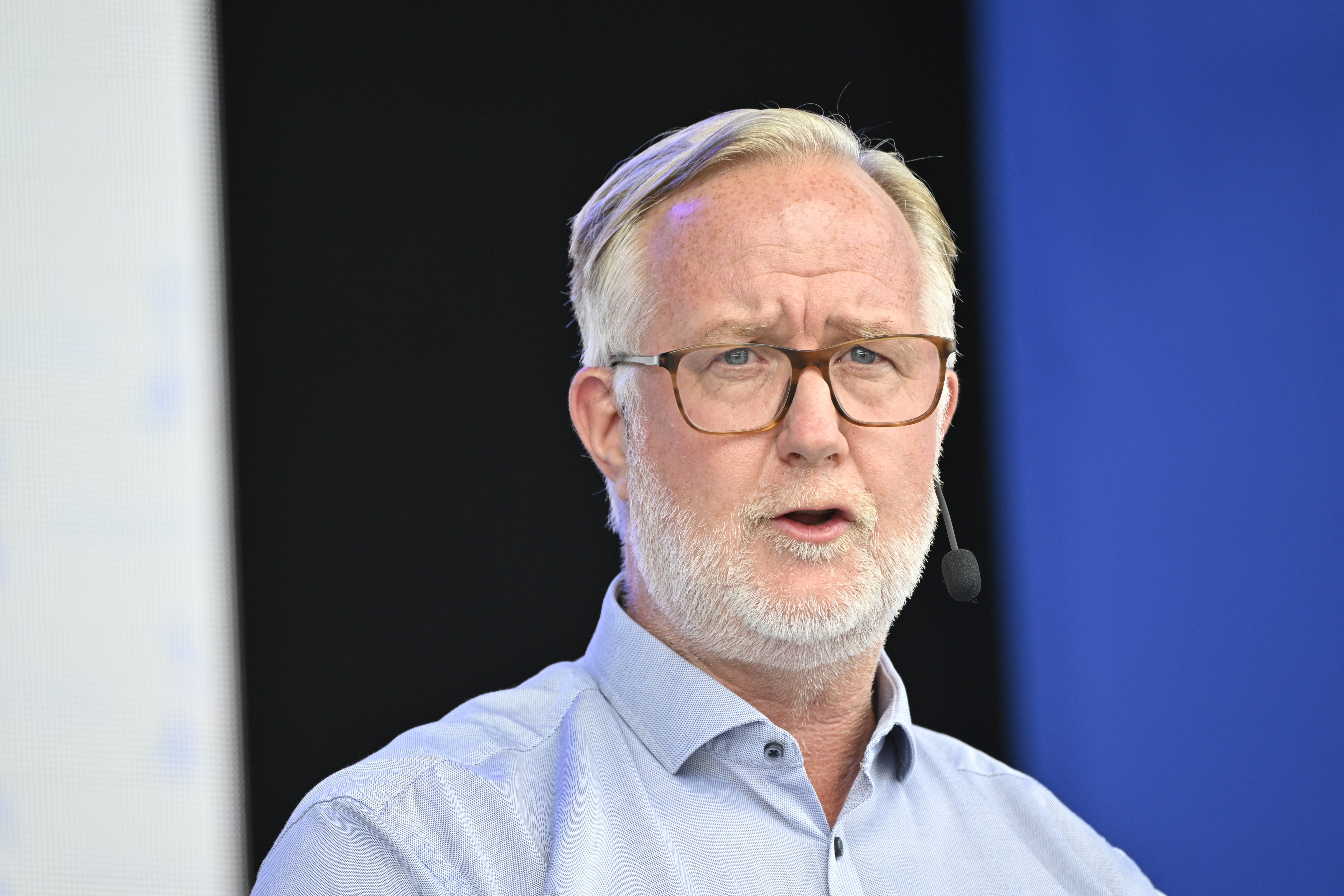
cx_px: 672
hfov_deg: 3.7
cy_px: 448
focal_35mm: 560
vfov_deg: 2.5
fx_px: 20905
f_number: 5.6
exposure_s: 1/500
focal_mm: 560
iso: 800
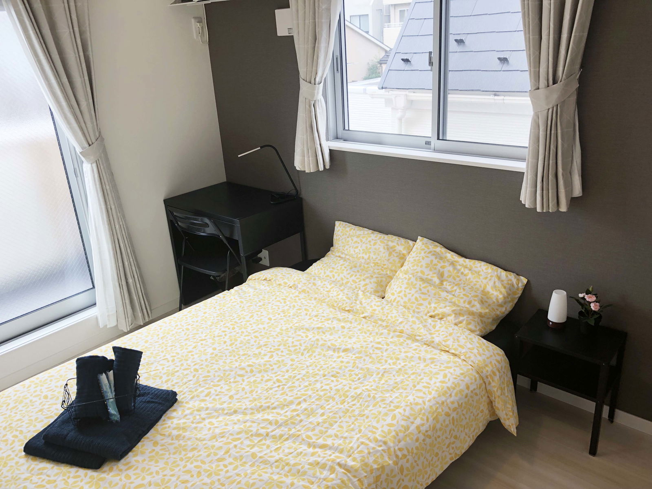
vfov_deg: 49.7
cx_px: 326
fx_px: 527
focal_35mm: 28
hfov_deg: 63.4
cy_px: 244
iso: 64
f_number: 1.8
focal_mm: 4
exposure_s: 1/120
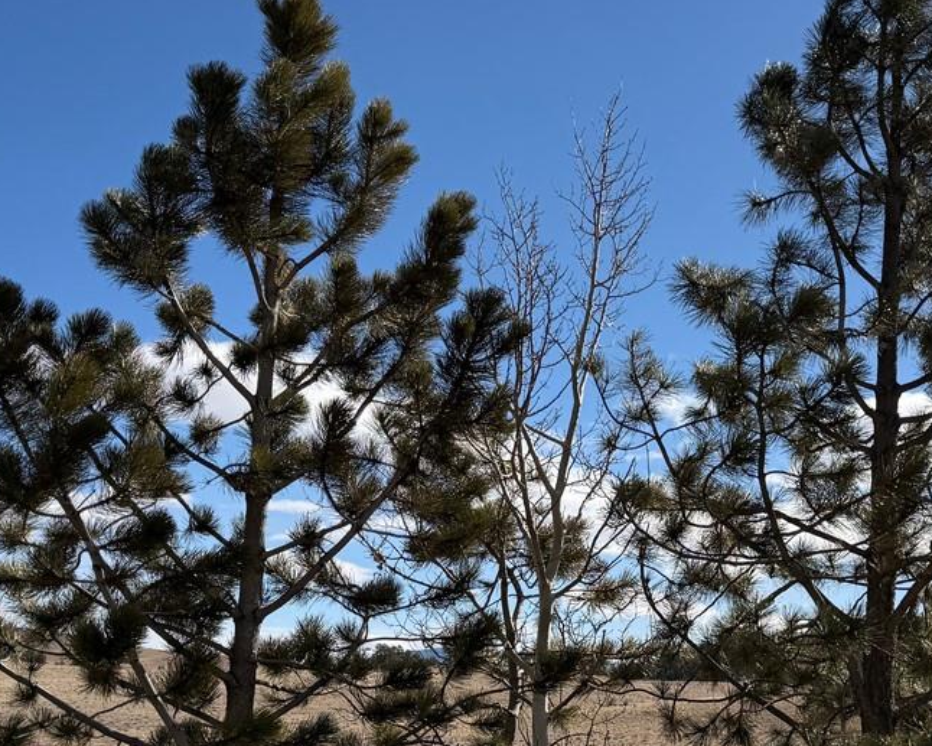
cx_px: 674
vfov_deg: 26.0
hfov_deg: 32.0
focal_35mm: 58
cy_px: 534
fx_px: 1600
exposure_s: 1/7353
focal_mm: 6.76
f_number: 1.78
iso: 80
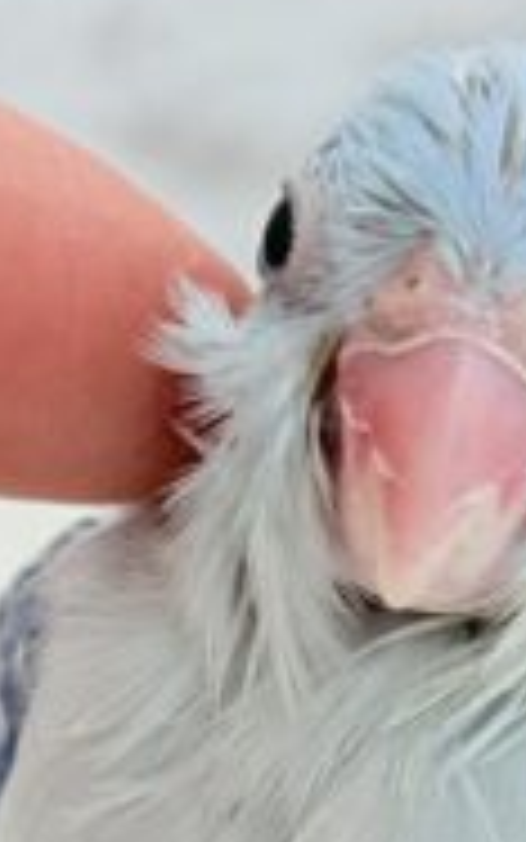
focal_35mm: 189
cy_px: 725
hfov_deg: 6.9
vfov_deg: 11.0
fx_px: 4332
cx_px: 522
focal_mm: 5.96
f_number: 1.6
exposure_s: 1/100
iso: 64
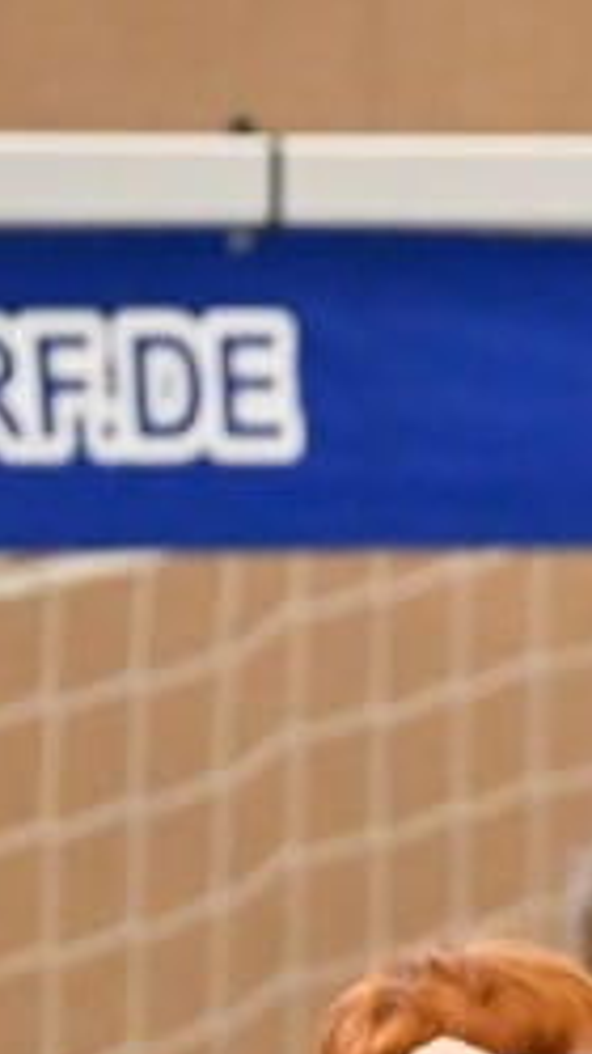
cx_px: 1345
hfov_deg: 1.6
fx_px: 21775
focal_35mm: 780
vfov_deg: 2.8
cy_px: 1729
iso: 8000
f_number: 3.5
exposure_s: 1/1000
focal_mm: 145
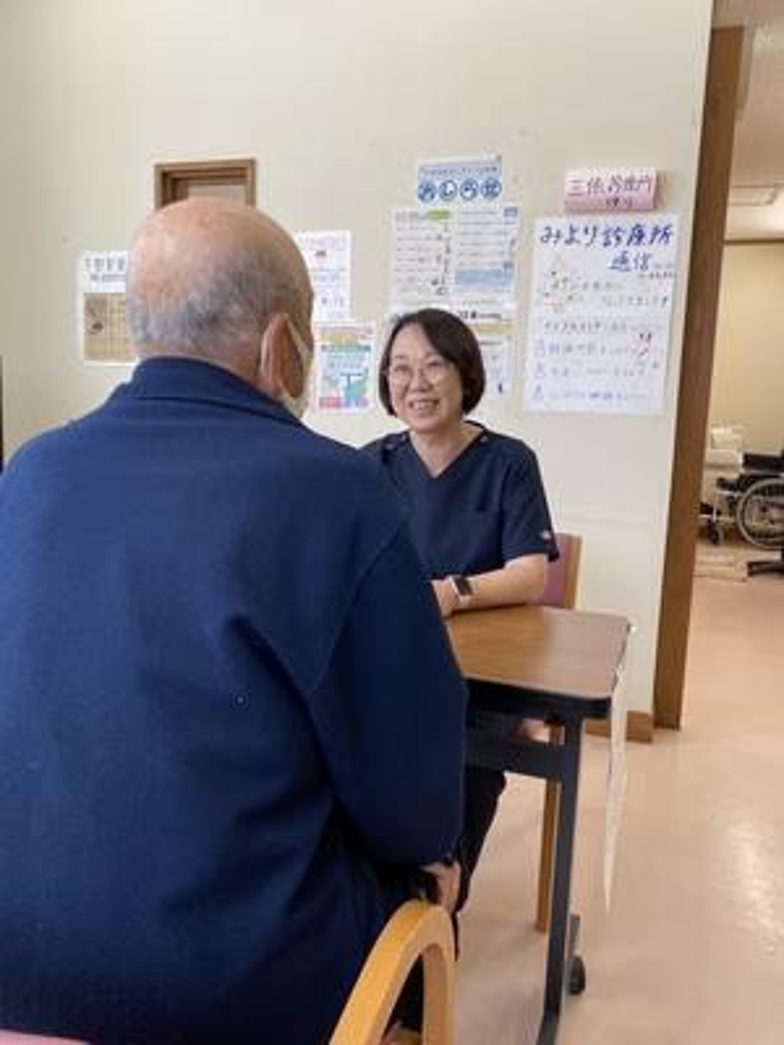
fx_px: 785
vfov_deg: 67.3
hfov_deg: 53.1
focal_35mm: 26
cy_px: 522
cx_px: 392
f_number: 1.8
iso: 100
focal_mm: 4.25
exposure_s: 1/100
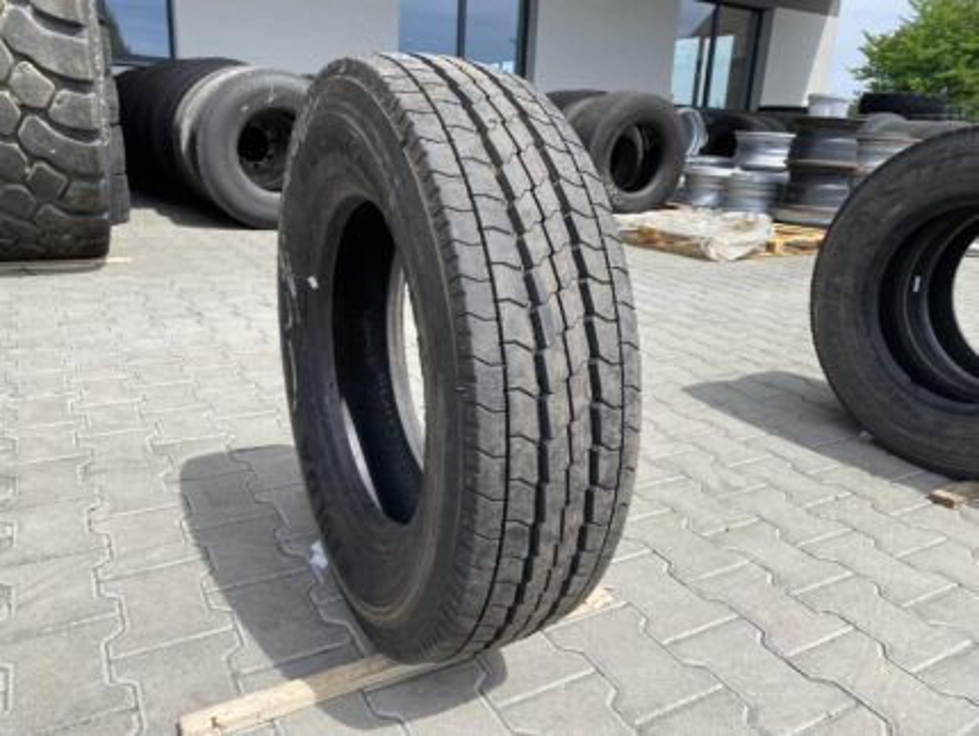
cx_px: 490
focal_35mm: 26
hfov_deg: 67.3
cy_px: 368
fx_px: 736
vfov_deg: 53.1
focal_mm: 4.25
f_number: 1.8
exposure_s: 1/1585
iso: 32
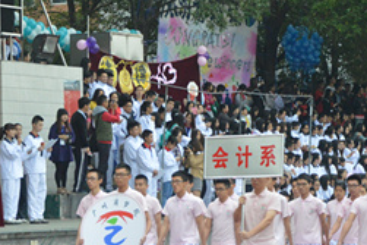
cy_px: 136
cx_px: 99
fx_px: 1742
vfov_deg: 8.0
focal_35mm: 171
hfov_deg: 12.0
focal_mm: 52
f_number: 5
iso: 2000
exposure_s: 1/500
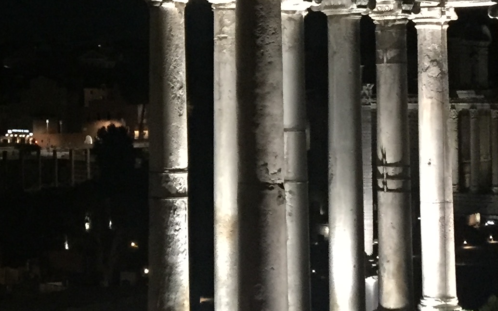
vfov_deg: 13.4
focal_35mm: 97
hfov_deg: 20.9
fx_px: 1316
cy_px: 60
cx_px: 27
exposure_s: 1/17
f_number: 2.2
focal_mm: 4.15
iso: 320
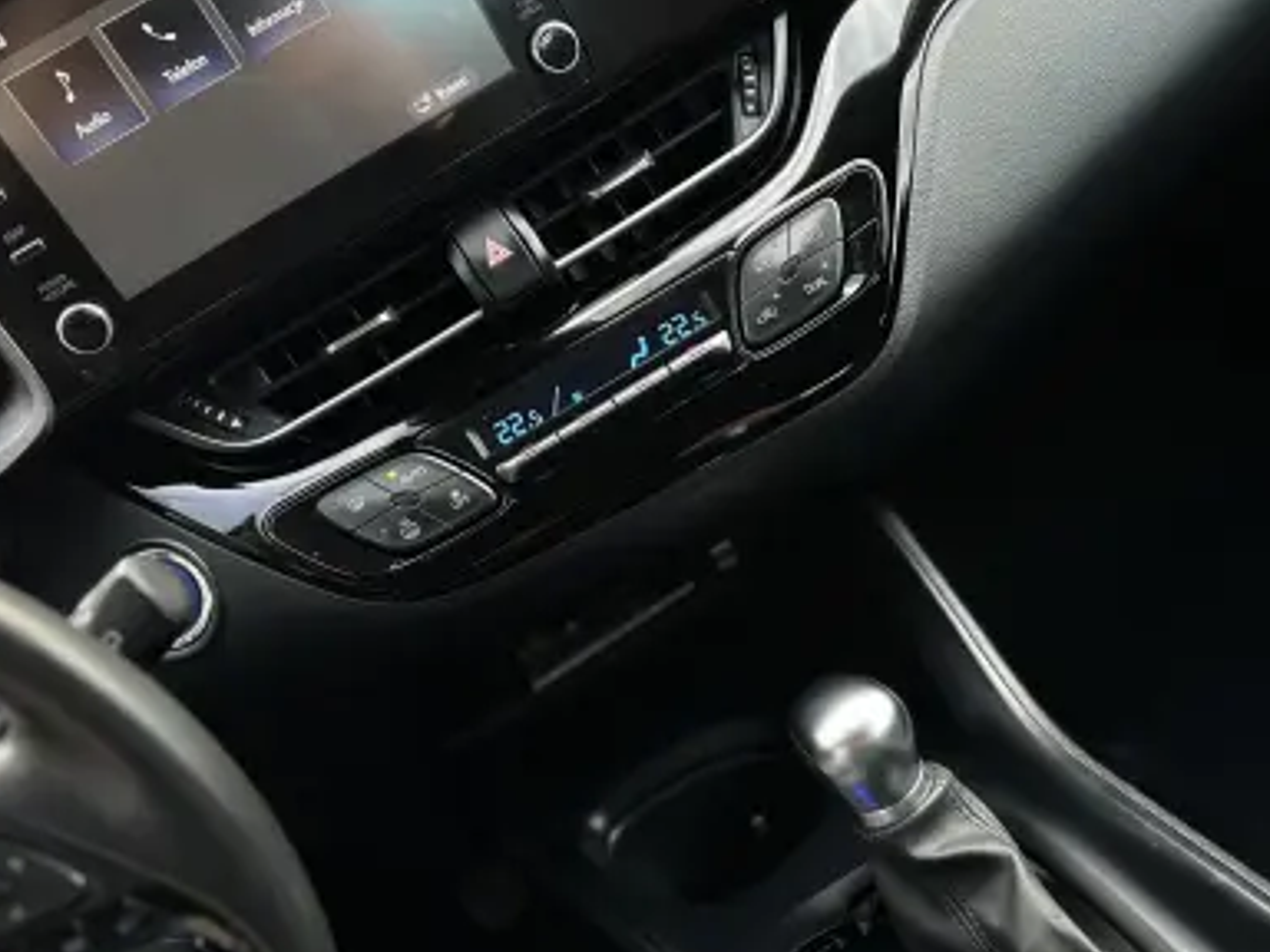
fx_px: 1468
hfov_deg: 46.4
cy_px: 552
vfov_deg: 35.9
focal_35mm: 40
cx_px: 800
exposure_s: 1/63
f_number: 1.78
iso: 250
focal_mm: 6.86
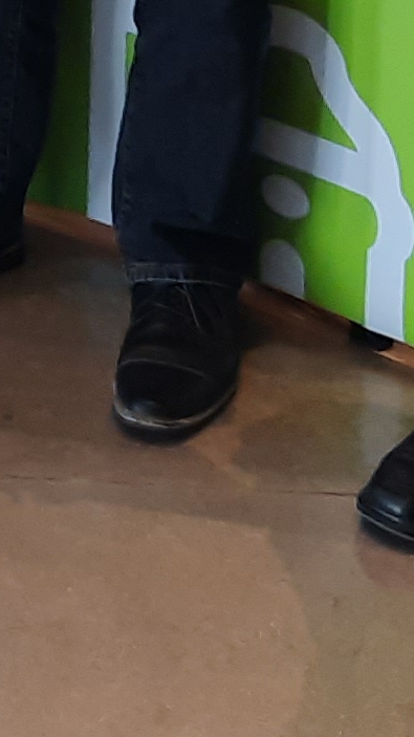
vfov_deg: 12.2
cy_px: -775
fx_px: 3027
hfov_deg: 7.6
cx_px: -348
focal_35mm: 155
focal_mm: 4.6
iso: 64
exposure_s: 1/60
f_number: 2
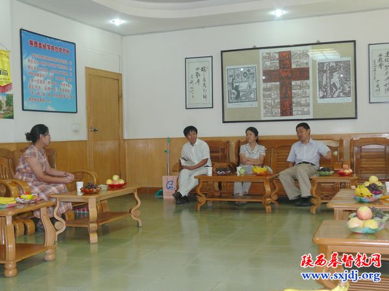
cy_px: 146
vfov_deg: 30.9
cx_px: 194
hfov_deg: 40.4
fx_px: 528
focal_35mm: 47
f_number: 3.2
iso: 160
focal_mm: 9.9
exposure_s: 1/30
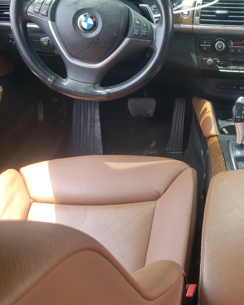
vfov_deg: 39.4
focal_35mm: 47
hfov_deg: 30.1
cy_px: 125
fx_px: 424
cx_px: 239
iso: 50
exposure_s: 1/238
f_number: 1.5
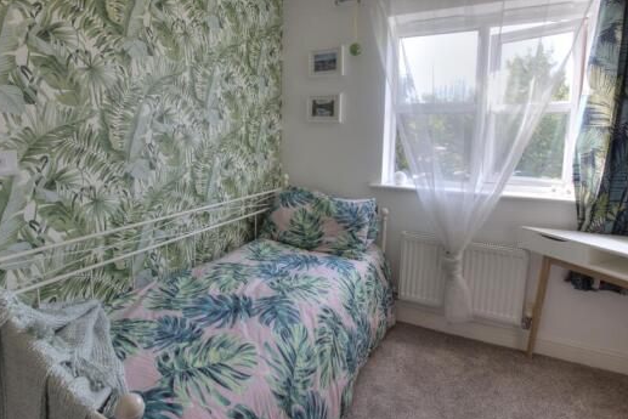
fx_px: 332
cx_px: 288
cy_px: 166
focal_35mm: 19
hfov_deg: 86.7
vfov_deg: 63.9
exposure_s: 1/40
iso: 400
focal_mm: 10
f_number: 8
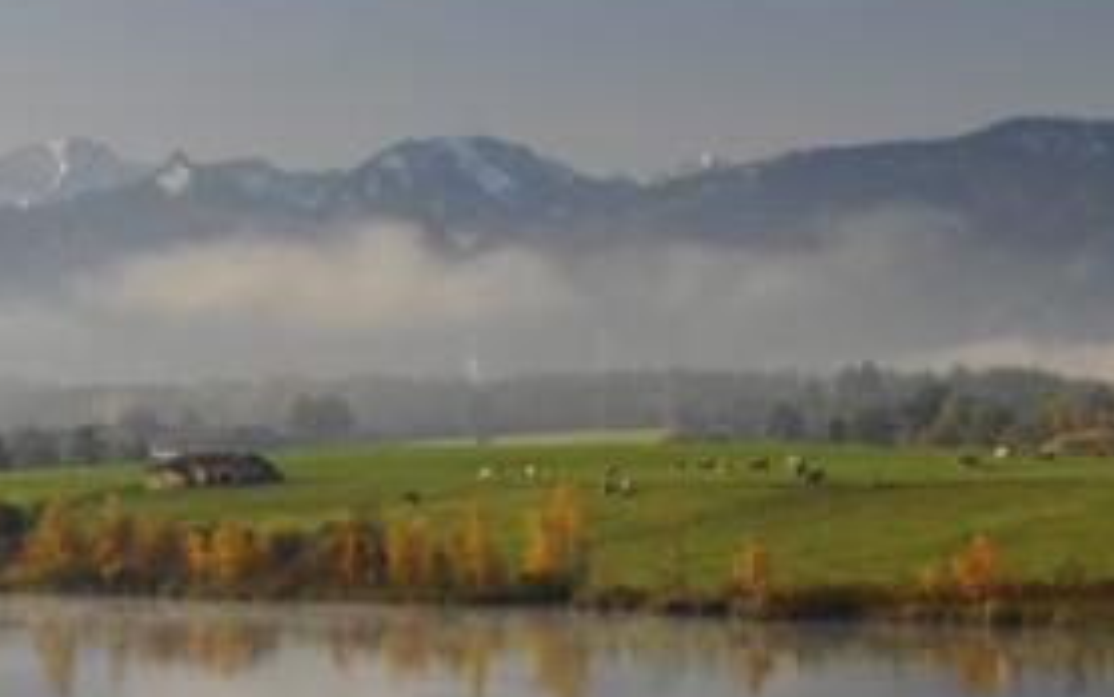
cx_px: 106
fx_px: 5315
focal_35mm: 175
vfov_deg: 7.5
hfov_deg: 11.9
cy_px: 505
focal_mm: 48
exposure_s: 1/250
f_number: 9
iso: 200
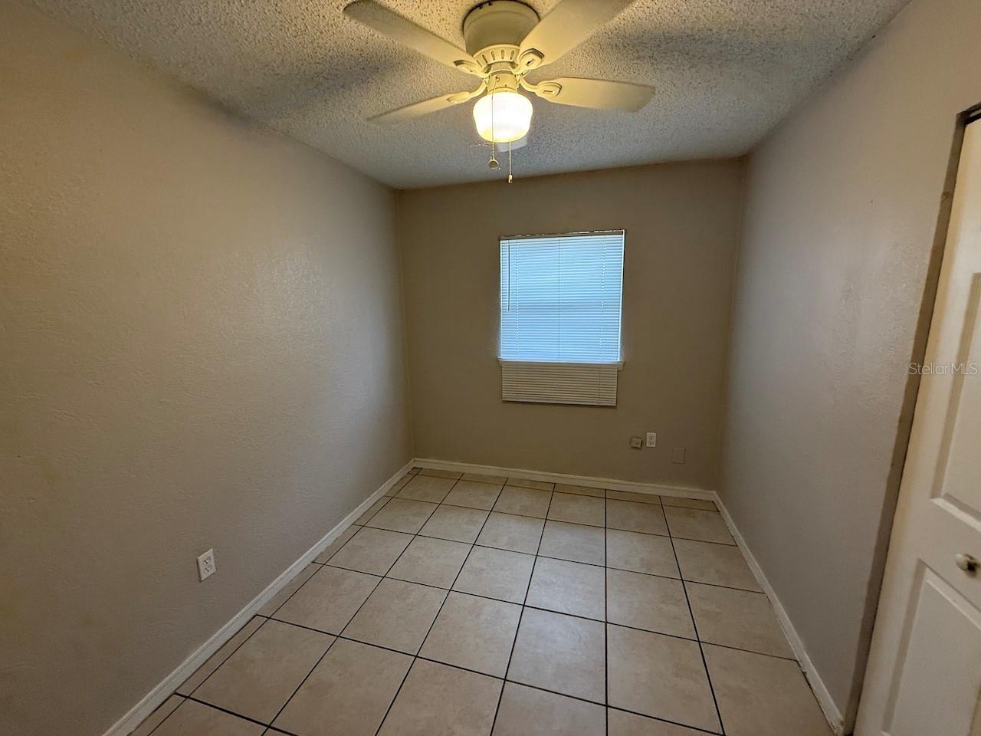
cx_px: 490
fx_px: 397
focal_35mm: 14
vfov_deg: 85.7
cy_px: 368
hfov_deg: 102.1
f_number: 2.2
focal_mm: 2.22
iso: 250
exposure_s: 1/60
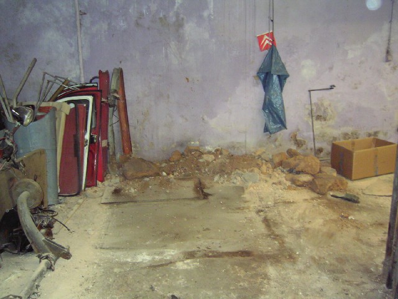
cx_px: 199
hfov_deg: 51.4
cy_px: 150
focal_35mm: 36
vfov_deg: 39.7
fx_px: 414
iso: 186
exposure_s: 1/30
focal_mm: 5.6
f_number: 2.8
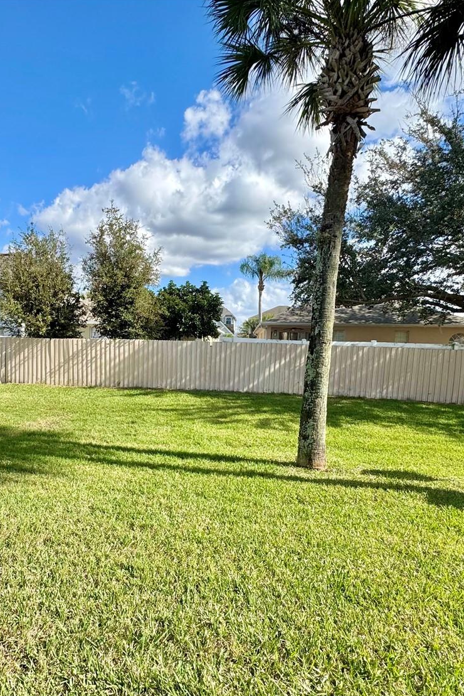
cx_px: 137
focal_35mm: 21
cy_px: 373
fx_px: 406
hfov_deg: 57.5
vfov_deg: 81.1
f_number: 2.2
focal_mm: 2.22
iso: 40
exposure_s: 1/1256
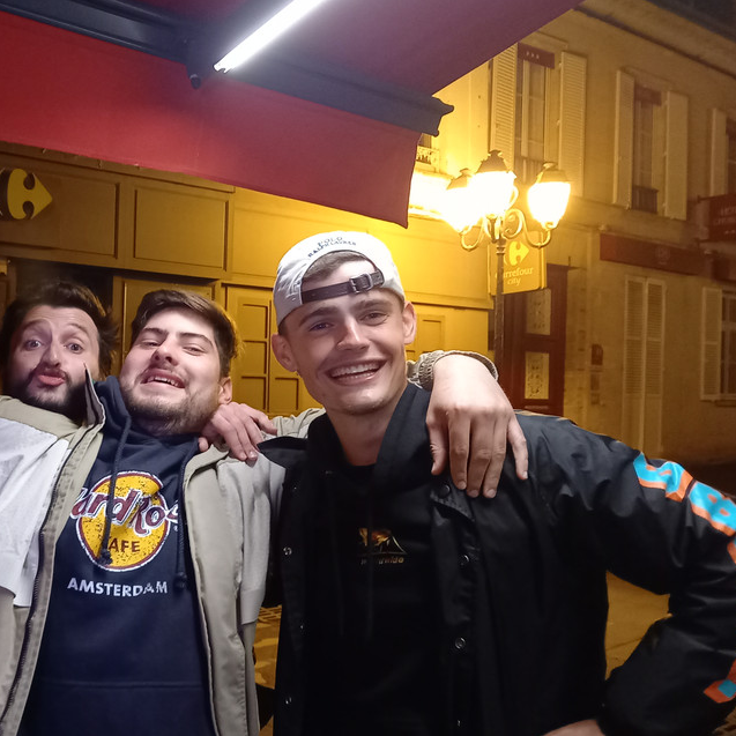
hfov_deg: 43.1
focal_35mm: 37
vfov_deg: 44.9
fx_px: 890
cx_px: 159
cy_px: 378
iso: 800
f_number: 2
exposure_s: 1/25
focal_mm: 4.6
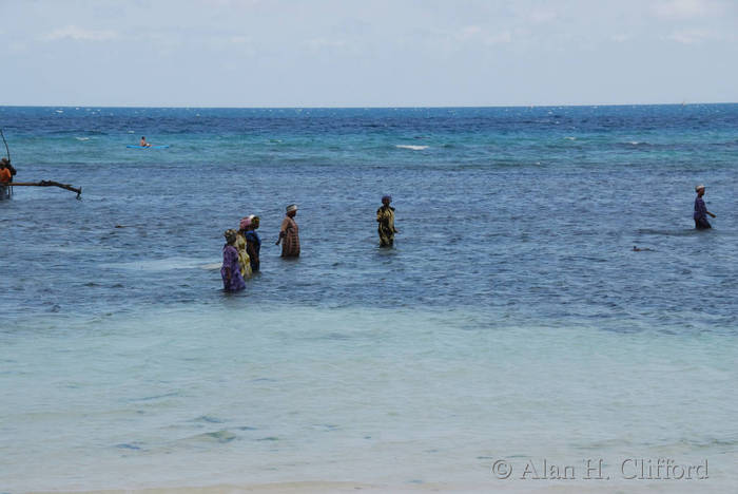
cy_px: 247
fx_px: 2770
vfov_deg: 10.2
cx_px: 369
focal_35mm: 135
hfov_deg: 15.2
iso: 800
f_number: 11
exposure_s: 1/800
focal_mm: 90
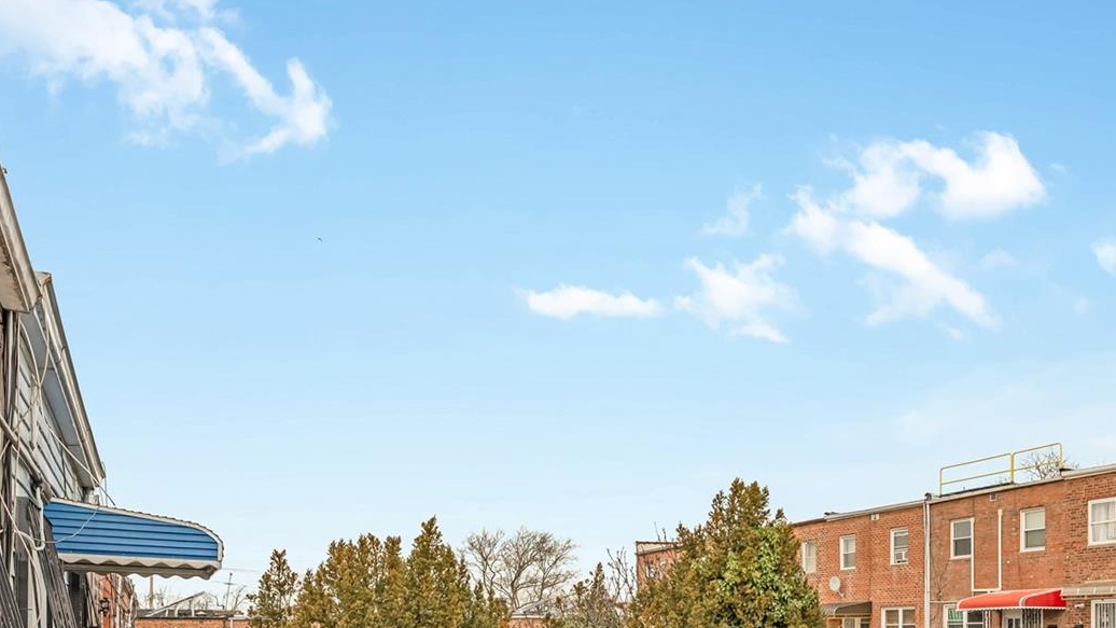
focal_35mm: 29
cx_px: 701
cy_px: 721
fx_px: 858
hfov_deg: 65.0
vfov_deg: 33.8
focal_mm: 14
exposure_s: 1/400
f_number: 5.6
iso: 100
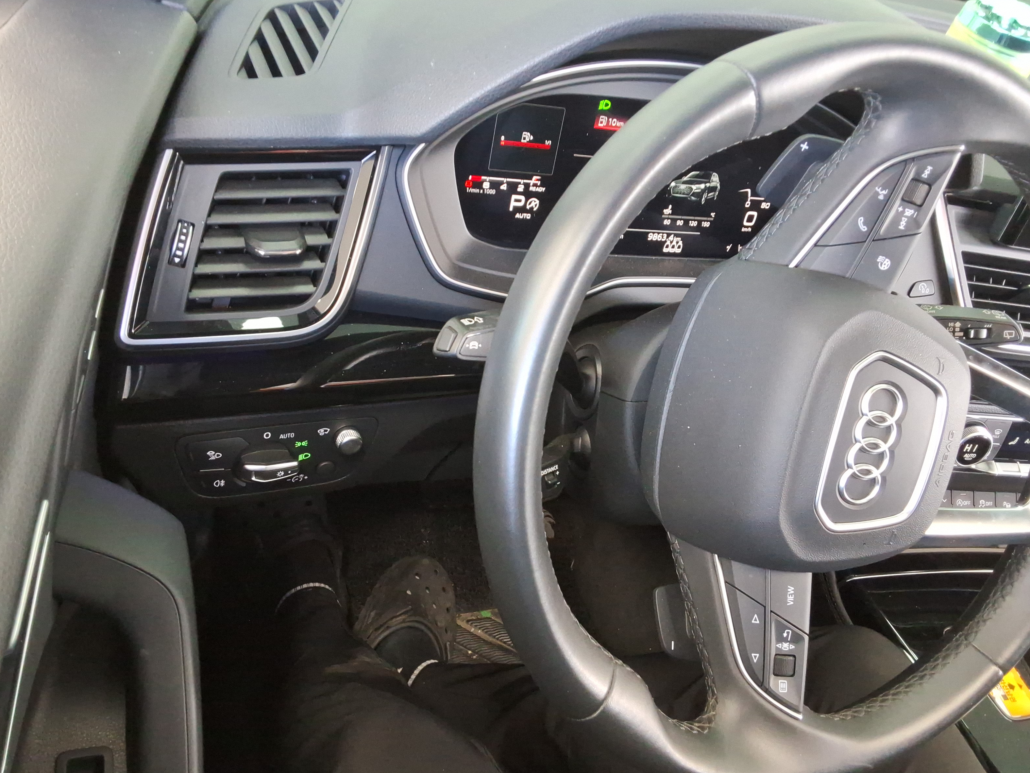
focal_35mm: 29
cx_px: 525
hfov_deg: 61.6
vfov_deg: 48.2
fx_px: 863
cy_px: 391
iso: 201
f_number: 1.9
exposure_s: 1/30
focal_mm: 2.91
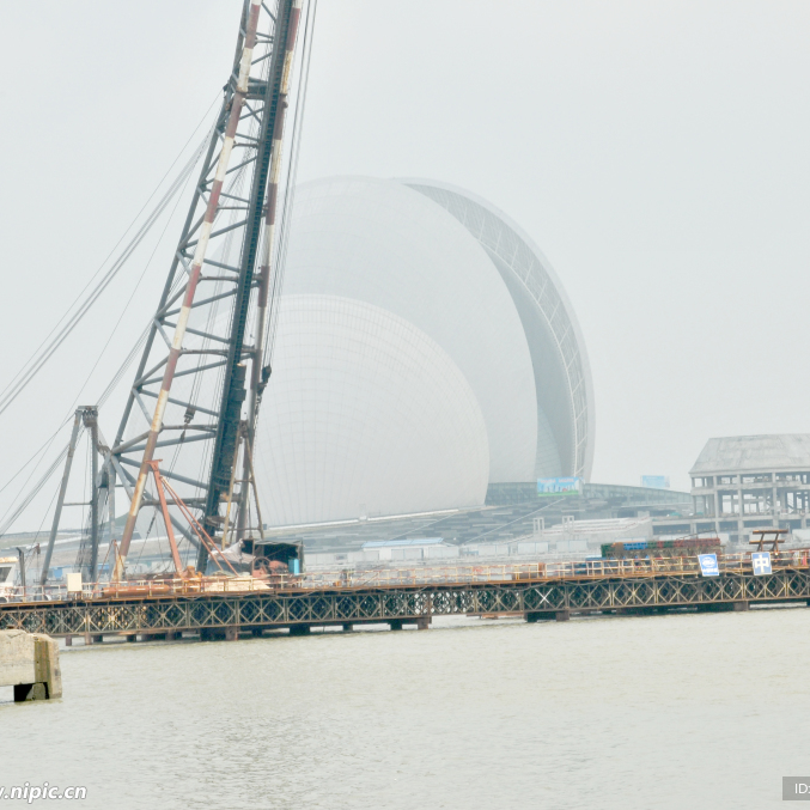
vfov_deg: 10.7
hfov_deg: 10.7
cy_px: 406
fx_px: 4332
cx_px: 446
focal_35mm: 164
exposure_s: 1/160
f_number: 16
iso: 200
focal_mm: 85
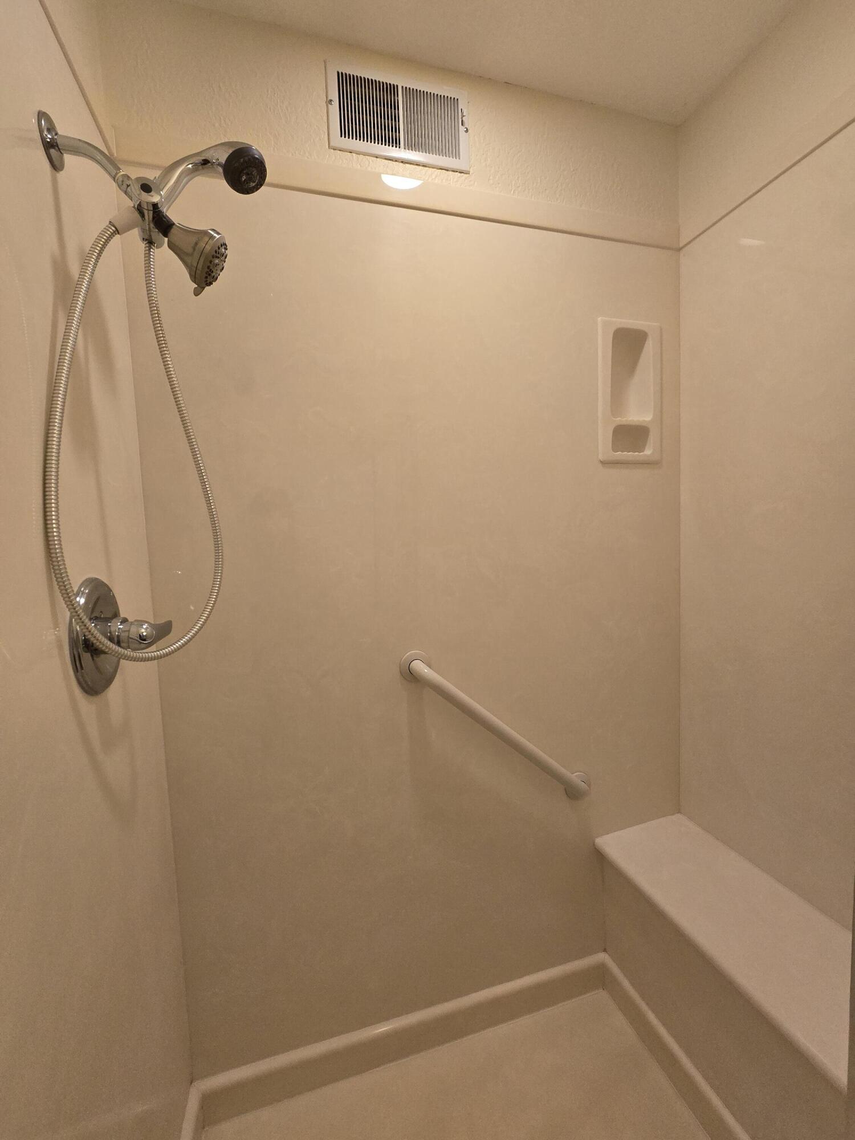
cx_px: 428
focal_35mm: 13
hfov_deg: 89.9
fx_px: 428
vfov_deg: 106.2
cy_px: 570
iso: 320
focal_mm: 2.2
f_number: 2.2
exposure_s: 1/60
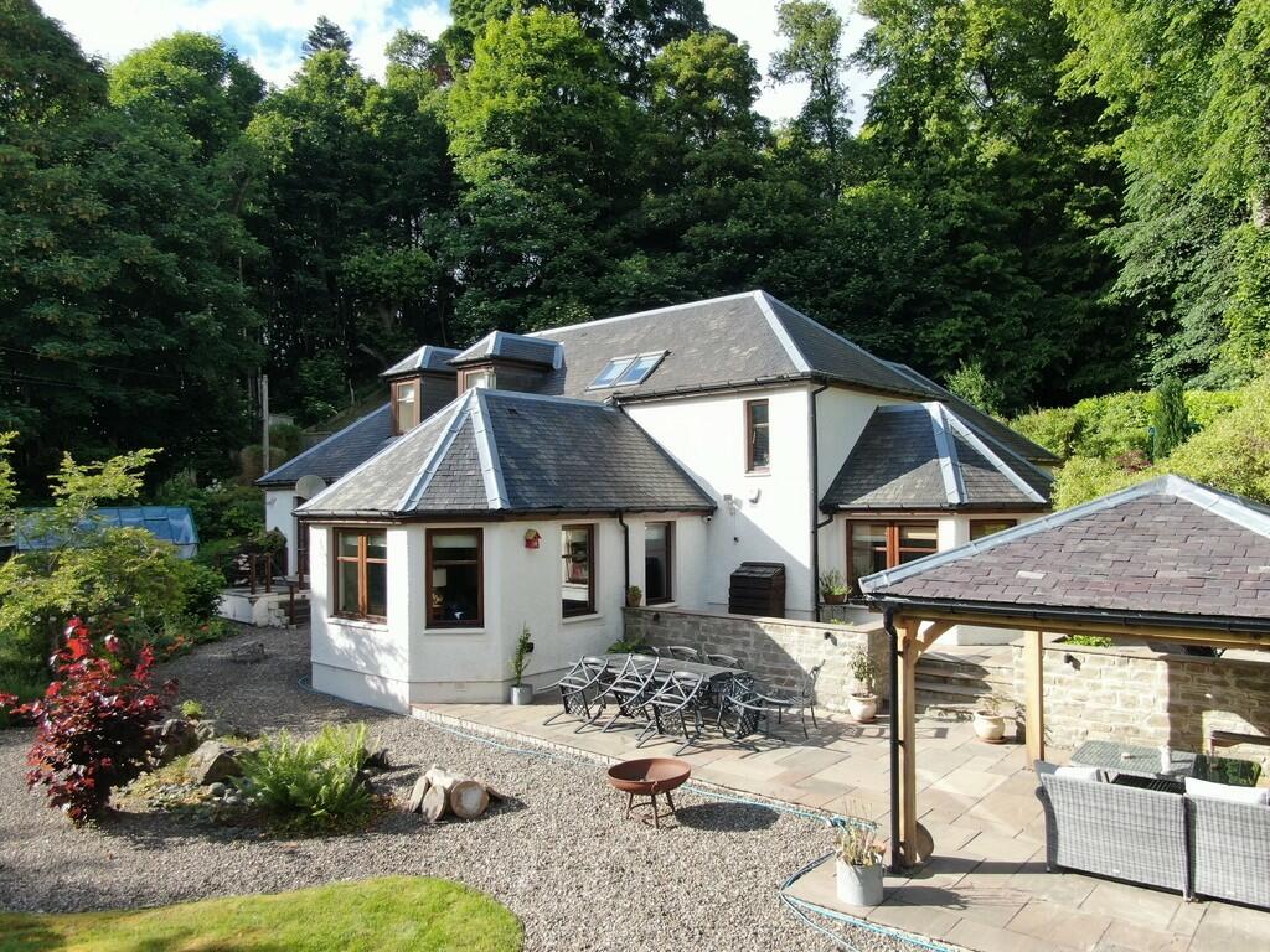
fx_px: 881
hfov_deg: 71.6
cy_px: 476
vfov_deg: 56.8
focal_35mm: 24
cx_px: 635
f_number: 2.8
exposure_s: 1/500
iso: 100
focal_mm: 4.39
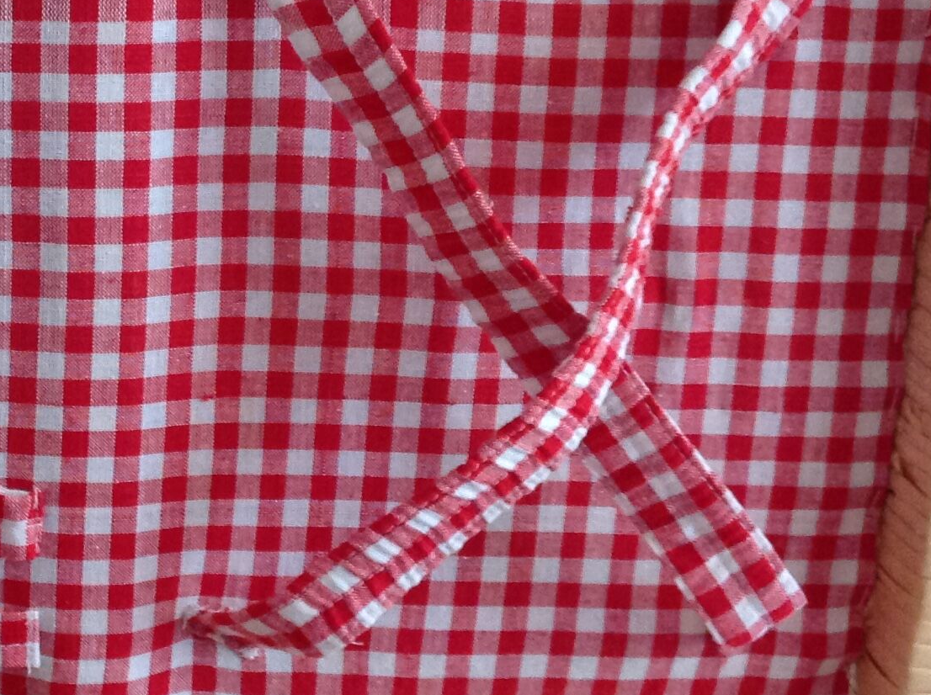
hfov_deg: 23.2
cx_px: 76
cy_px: 270
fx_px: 2202
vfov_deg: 17.9
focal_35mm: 82
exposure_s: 1/15
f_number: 2.4
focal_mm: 4.28
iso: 250
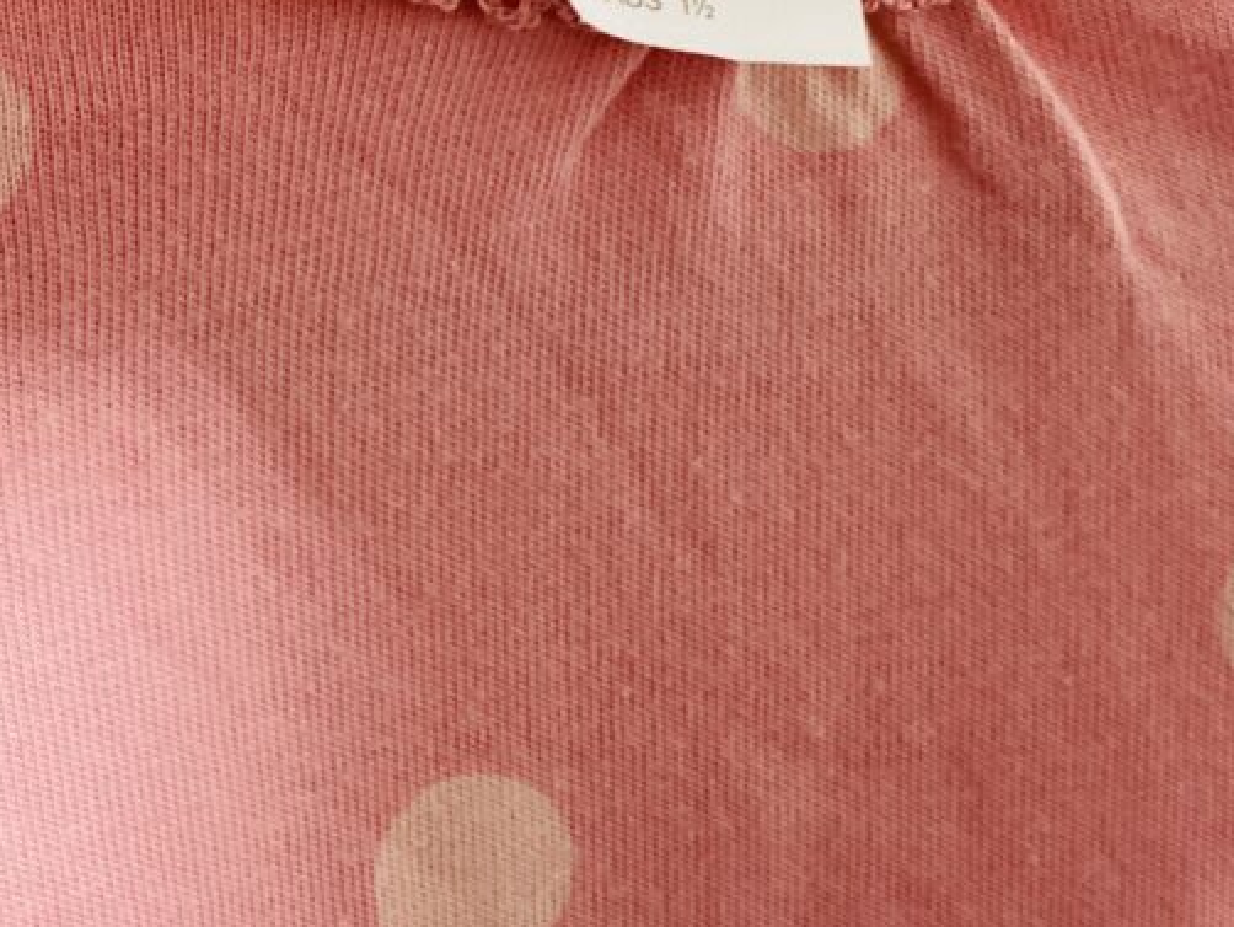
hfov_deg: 18.5
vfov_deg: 13.9
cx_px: 492
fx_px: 3781
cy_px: 231
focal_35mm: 106
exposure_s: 1/100
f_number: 2
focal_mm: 6
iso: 125
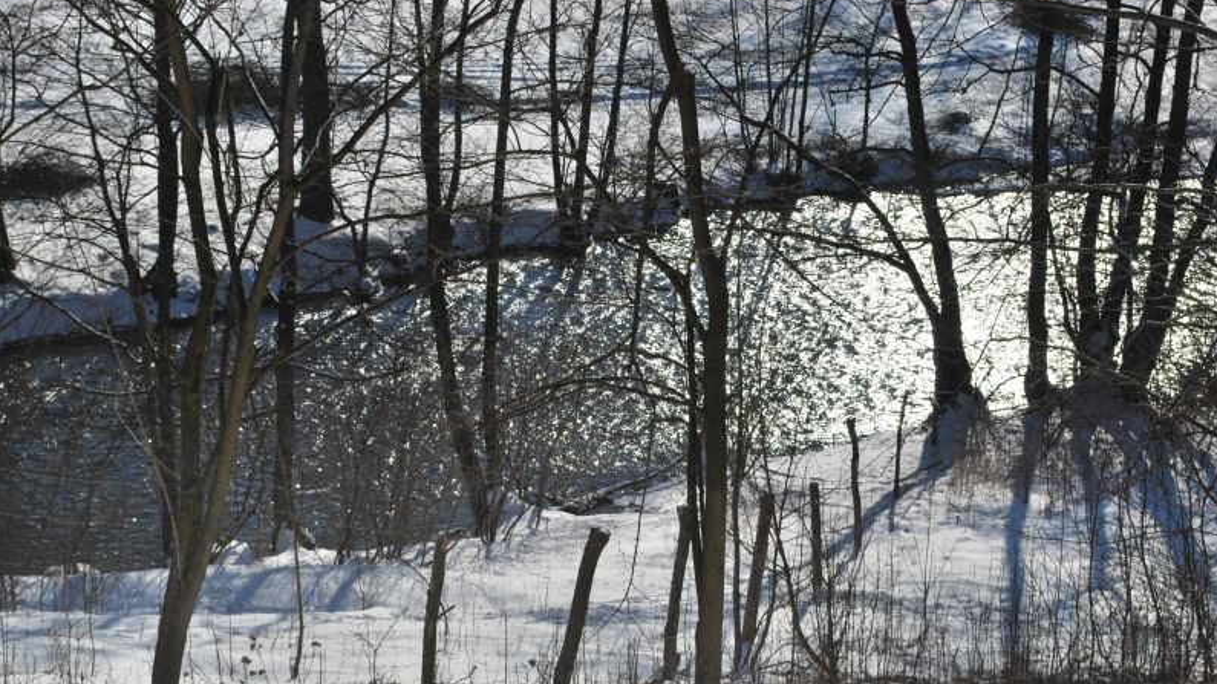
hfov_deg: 27.9
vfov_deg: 15.9
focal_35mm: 76
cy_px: 399
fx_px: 2452
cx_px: 609
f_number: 13
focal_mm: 48
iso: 100
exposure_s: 1/640
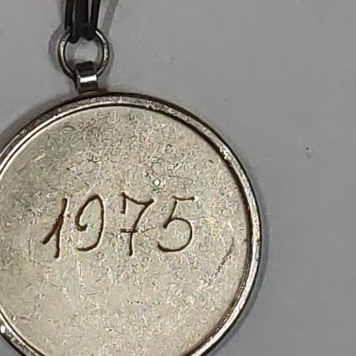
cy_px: 36
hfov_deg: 7.6
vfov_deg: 7.6
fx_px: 2688
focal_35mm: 231
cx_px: 109
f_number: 1.95
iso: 800
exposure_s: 1/100
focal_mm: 5.52
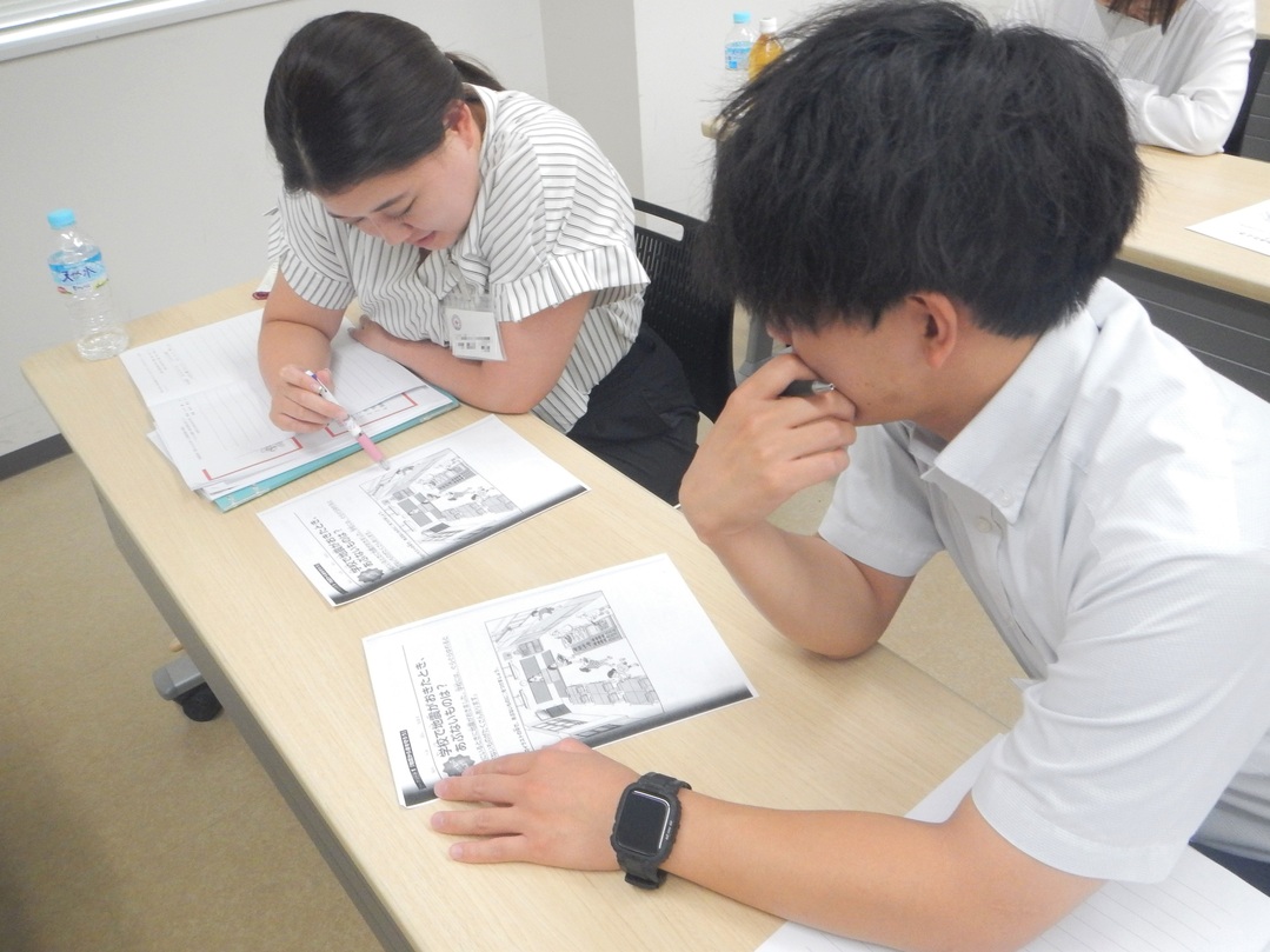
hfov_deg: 63.4
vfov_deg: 49.7
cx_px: 635
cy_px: 476
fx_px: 1027
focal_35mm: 28
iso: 400
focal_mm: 5
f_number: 3.9
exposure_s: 1/30
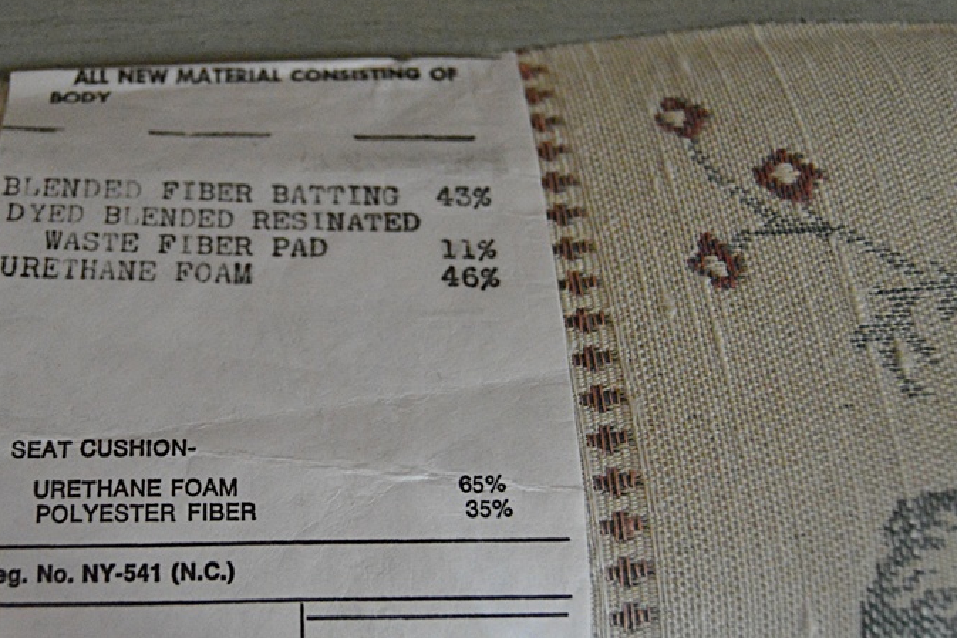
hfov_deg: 39.5
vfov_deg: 27.5
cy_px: 320
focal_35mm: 49
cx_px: 272
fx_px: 1303
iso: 3200
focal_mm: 22
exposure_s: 1/60
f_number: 3.5
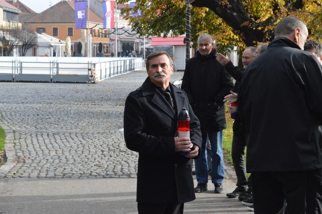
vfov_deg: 16.5
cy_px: 107
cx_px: 161
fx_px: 737
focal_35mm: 82
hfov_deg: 24.6
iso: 3200
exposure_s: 1/800
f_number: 14
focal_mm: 55
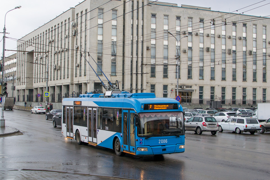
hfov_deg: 37.9
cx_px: 135
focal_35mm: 52
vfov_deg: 25.8
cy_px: 90
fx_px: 394
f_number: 6.3
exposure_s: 1/320
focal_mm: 35
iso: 400
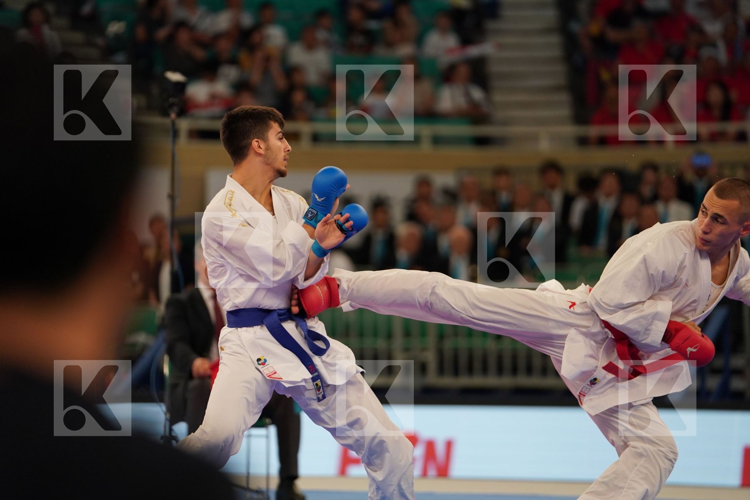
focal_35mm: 200
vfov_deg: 6.9
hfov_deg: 10.3
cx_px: 375
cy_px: 250
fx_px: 4166
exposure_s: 1/1000
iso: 1600
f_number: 2.8
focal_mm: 200
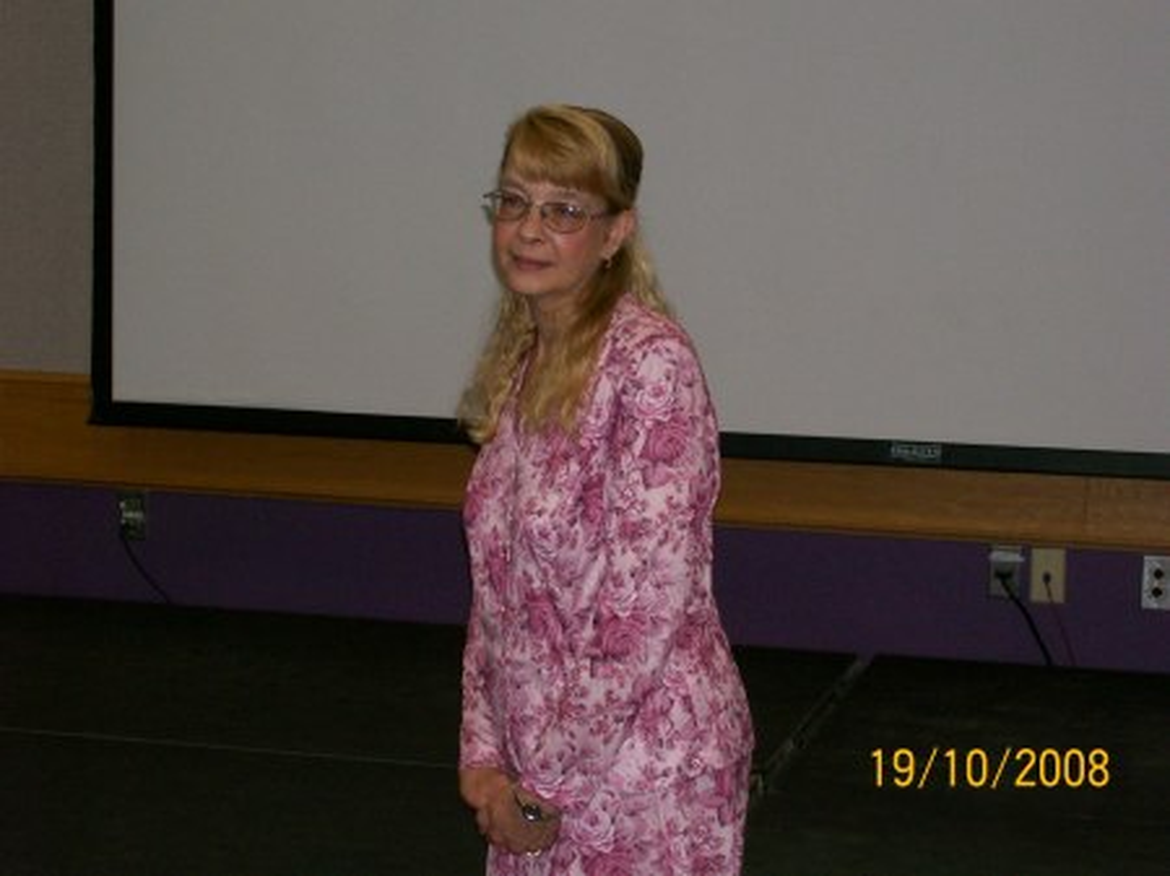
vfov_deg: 17.0
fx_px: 2939
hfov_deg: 22.5
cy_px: 438
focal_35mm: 87
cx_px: 585
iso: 140
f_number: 4.3
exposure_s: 1/109
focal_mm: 14.3
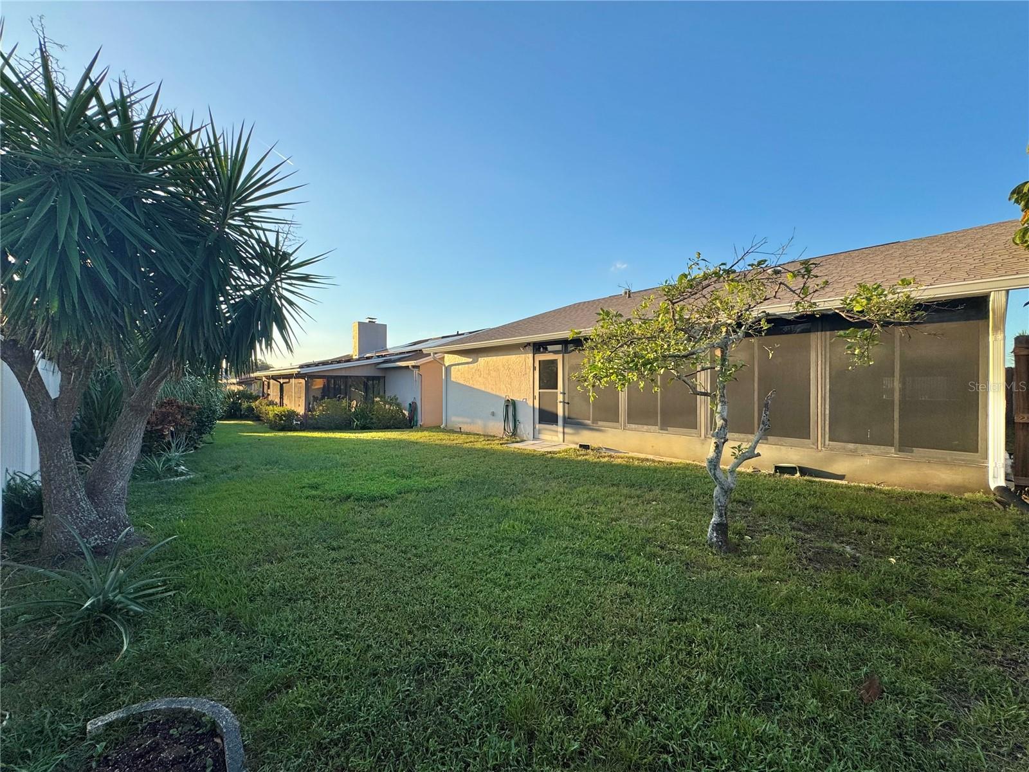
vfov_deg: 85.7
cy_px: 386
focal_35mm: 14
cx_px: 514
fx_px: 416
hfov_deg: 102.1
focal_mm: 2.22
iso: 40
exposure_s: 1/741
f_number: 2.2
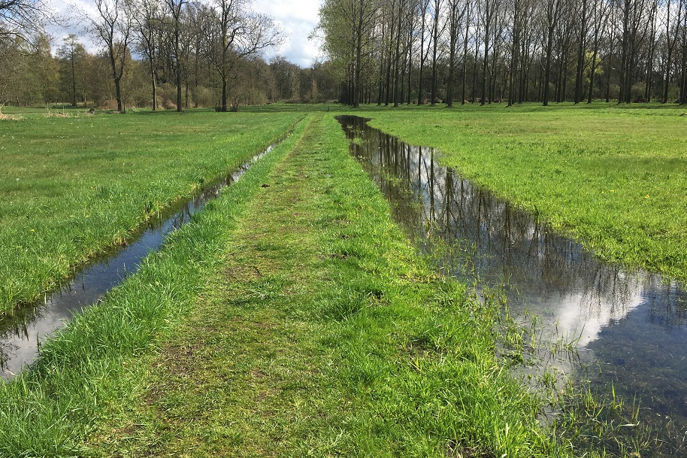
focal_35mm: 33
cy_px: 205
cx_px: 337
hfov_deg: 57.2
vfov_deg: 39.9
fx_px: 630
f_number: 2.2
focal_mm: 4.15
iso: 25
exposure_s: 1/1425
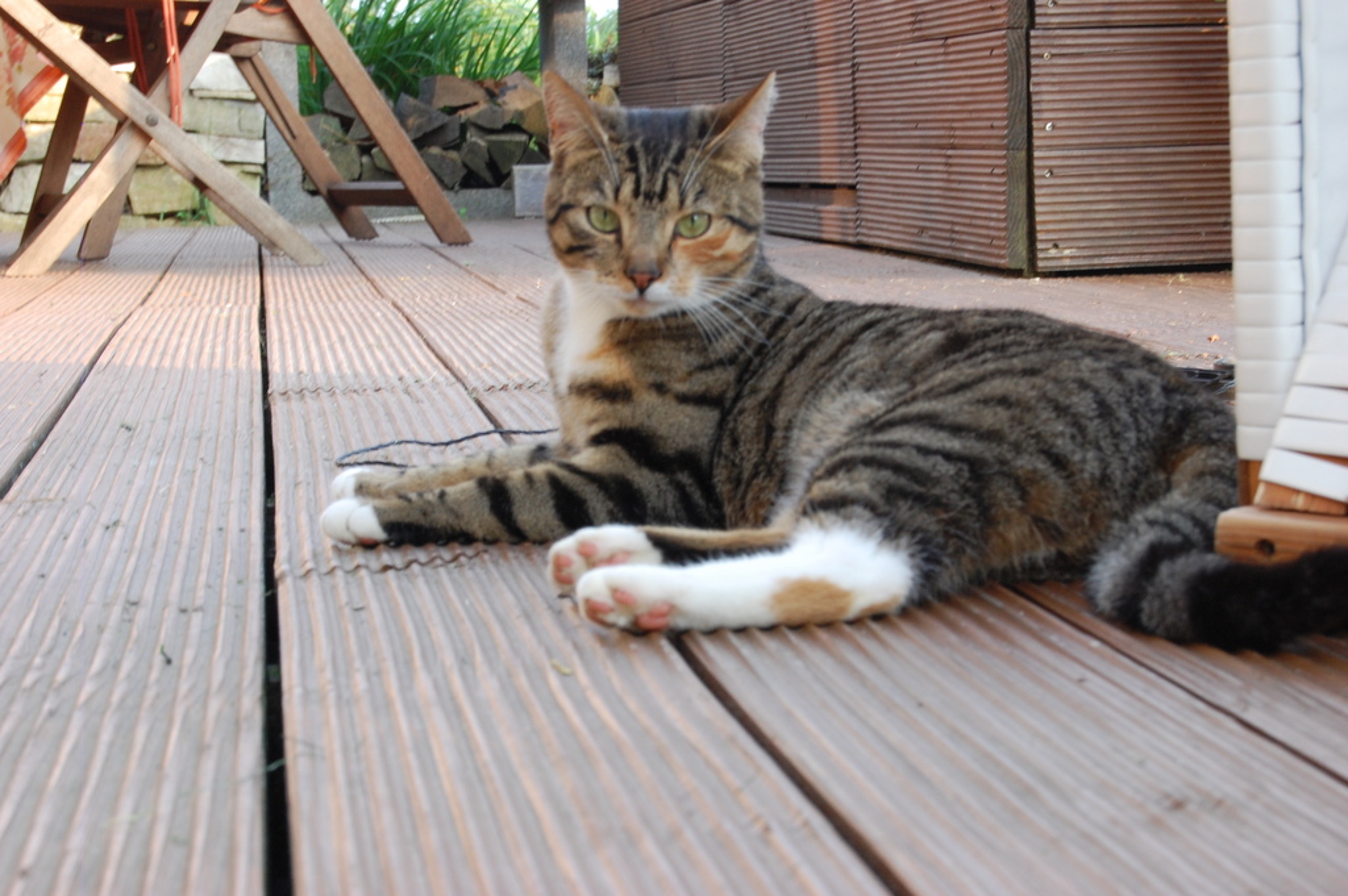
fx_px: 3087
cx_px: 674
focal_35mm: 82
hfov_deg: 24.6
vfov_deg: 16.5
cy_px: 448
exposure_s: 1/30
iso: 560
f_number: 5.6
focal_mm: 55
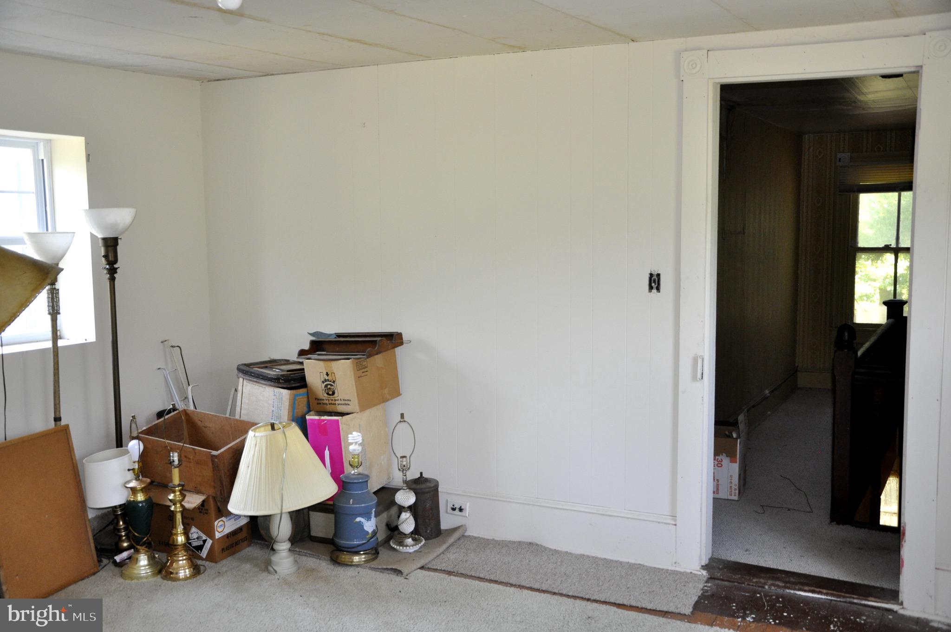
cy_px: 316
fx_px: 950
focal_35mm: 36
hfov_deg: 53.2
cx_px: 476
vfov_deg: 36.8
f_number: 3.8
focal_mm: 24
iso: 800
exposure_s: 1/60
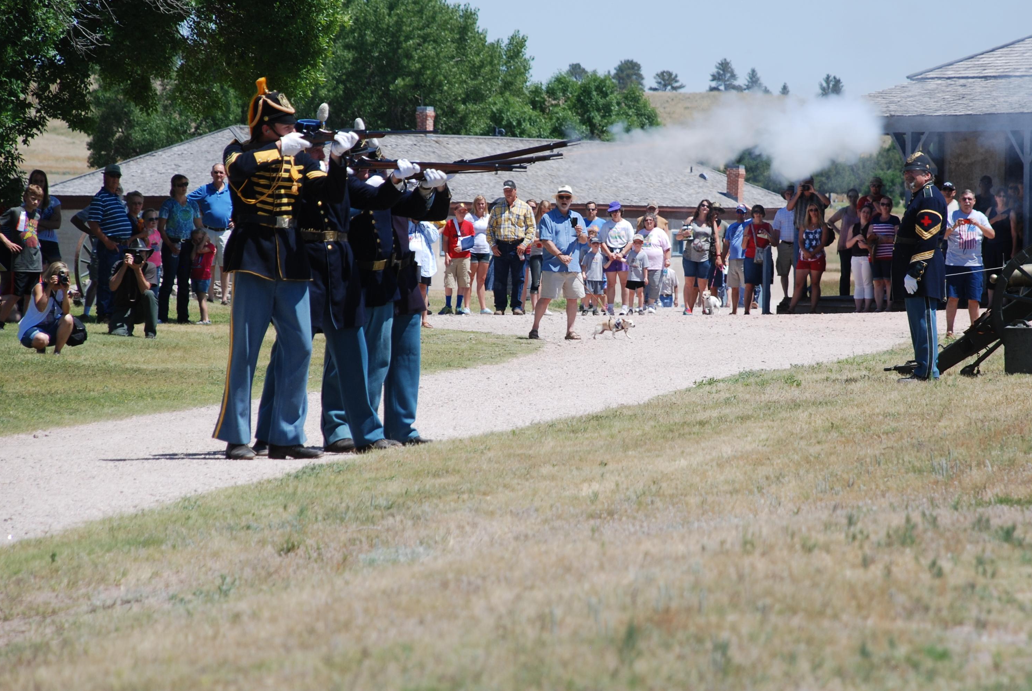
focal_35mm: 219
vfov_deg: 6.3
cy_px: 288
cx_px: 619
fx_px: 6285
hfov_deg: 9.4
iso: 140
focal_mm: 112
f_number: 5.6
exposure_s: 1/500
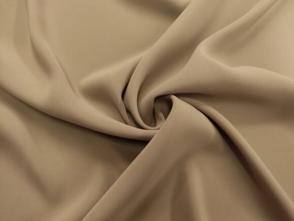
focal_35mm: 26
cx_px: 152
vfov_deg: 53.1
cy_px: 111
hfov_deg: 67.3
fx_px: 221
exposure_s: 1/80
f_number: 1.89
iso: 320
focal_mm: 5.43
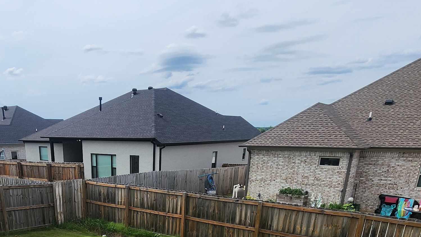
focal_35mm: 29
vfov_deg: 35.0
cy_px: 256
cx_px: 131
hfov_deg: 63.9
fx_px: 324
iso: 50
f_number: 2.2
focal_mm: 2.2
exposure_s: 1/1879
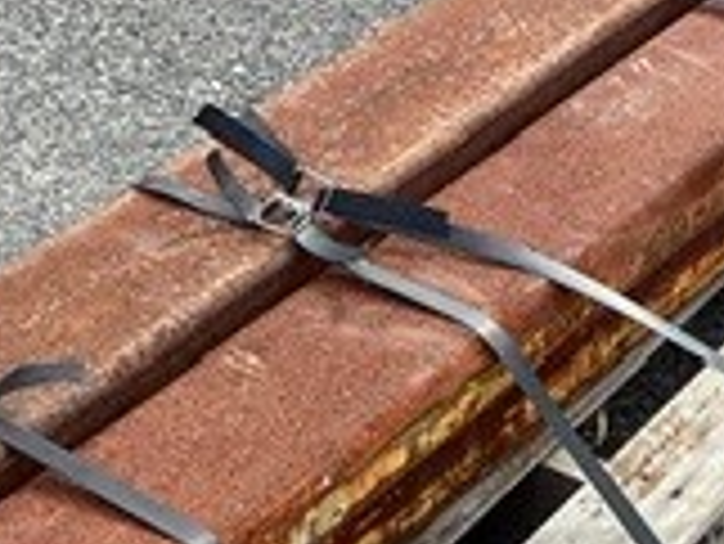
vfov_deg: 11.9
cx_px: 436
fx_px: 2574
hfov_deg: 16.0
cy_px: 553
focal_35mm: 123
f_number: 2.4
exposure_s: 1/574
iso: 25
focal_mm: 3.3
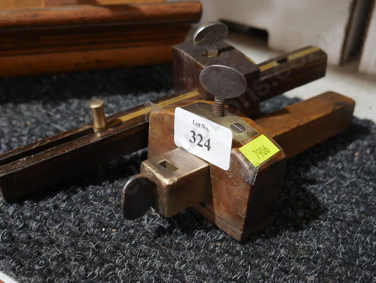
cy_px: 142
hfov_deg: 41.2
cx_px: 188
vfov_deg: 31.5
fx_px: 500
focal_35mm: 46
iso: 1250
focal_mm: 23
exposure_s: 1/60
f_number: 5.1
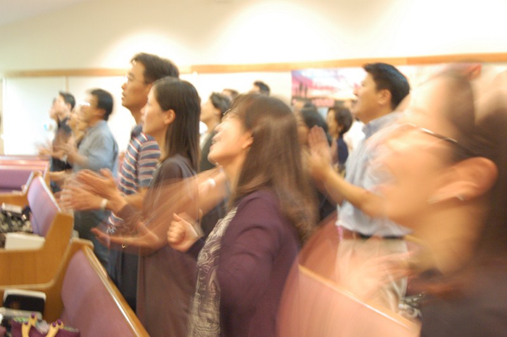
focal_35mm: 72
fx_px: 1013
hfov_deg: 28.1
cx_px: 254
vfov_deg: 18.9
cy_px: 168
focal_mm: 48
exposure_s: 1/3
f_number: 5.6
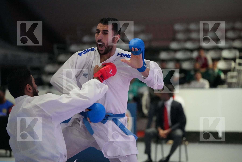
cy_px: 81
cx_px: 121
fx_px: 827
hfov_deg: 16.7
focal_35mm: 123
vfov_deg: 11.1
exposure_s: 1/800
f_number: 2.8
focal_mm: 123
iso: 12800
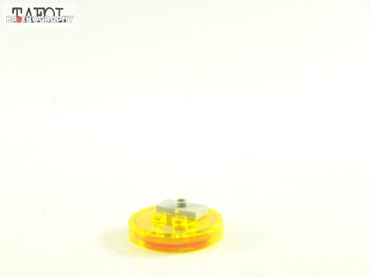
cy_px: 139
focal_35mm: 82
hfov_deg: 23.8
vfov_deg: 18.0
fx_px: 876
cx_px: 185
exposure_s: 1/60
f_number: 3.2
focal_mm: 13.7
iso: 400
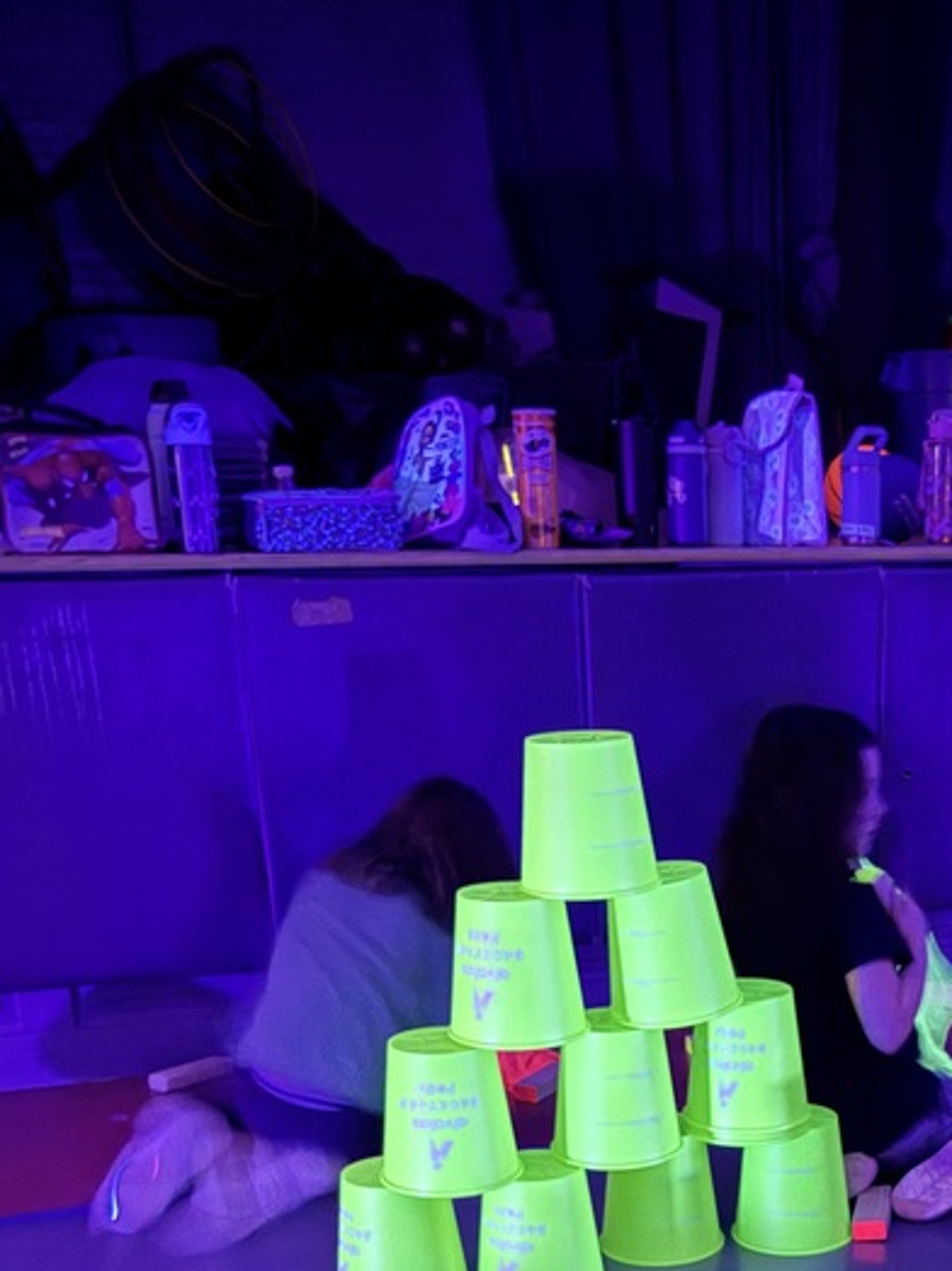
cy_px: 1237
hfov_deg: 30.0
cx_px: 794
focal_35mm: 47
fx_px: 1724
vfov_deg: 36.8
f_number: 1.78
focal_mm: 6.76
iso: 3200
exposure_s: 1/5
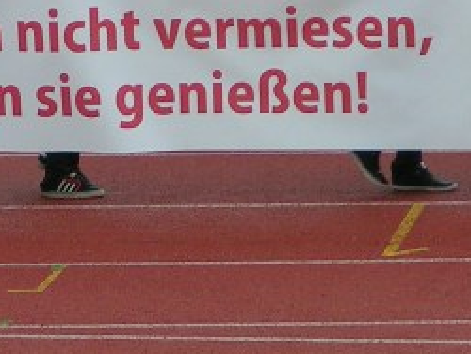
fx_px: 7137
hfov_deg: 3.8
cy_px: 15
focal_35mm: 524
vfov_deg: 2.8
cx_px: 68
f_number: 3.5
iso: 64
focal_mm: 25.1
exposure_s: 1/250
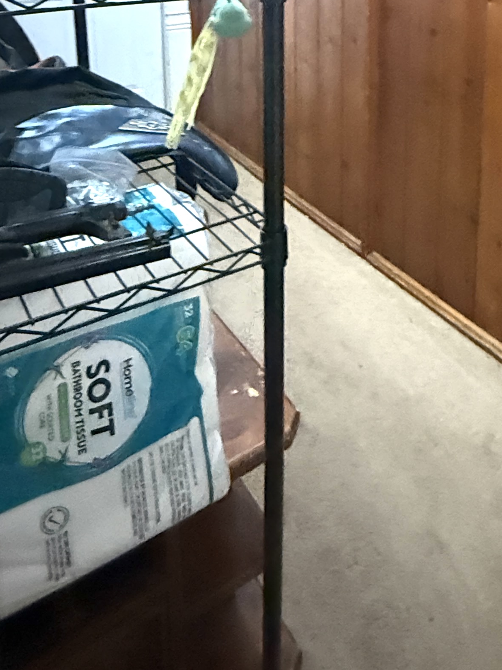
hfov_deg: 37.5
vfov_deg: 44.0
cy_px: 3
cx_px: 433
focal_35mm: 36
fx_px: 696
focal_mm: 2.22
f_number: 2.2
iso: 1600
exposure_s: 1/40
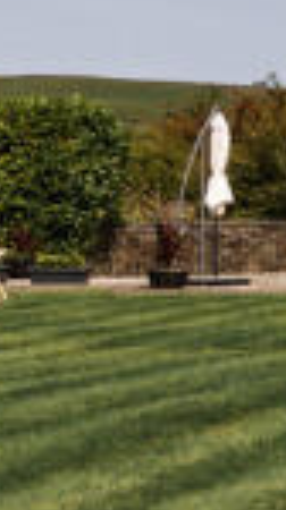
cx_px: 1120
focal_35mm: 172
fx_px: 2327
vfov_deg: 12.5
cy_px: 128
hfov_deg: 6.0
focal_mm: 24
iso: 125
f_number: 8
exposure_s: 1/500
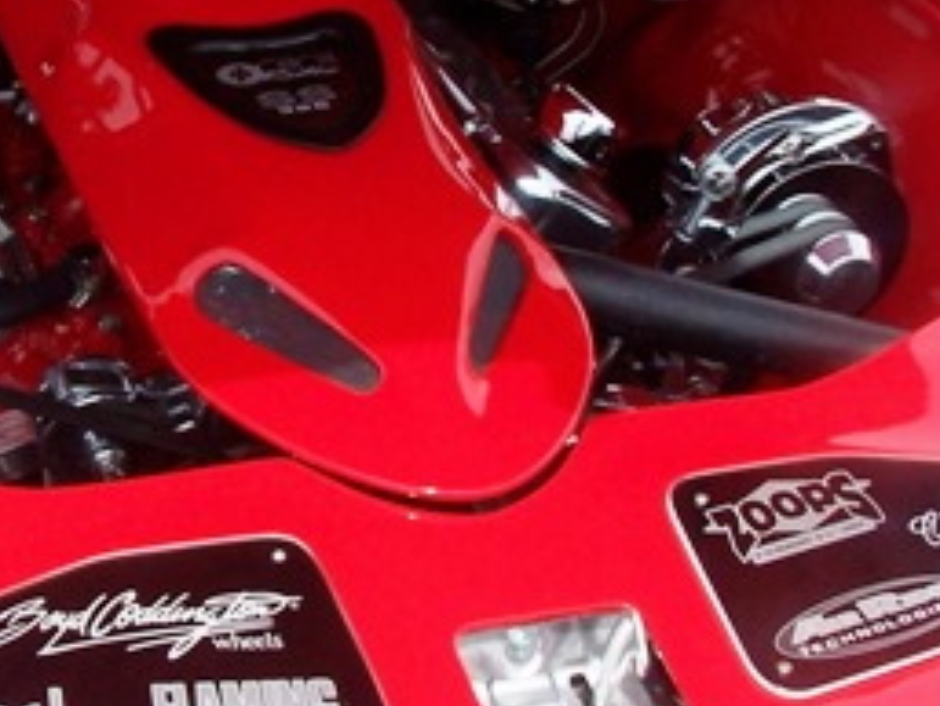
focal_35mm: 92
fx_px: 2499
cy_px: 327
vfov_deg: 16.1
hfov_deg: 21.2
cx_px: 293
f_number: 5.6
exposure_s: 1/350
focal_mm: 6.3
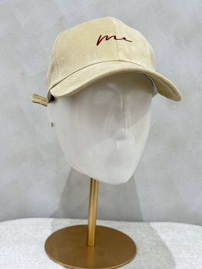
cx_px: 101
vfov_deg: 39.6
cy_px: 134
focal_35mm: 48
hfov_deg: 30.3
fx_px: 373
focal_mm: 6.76
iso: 160
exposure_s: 1/50
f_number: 1.78
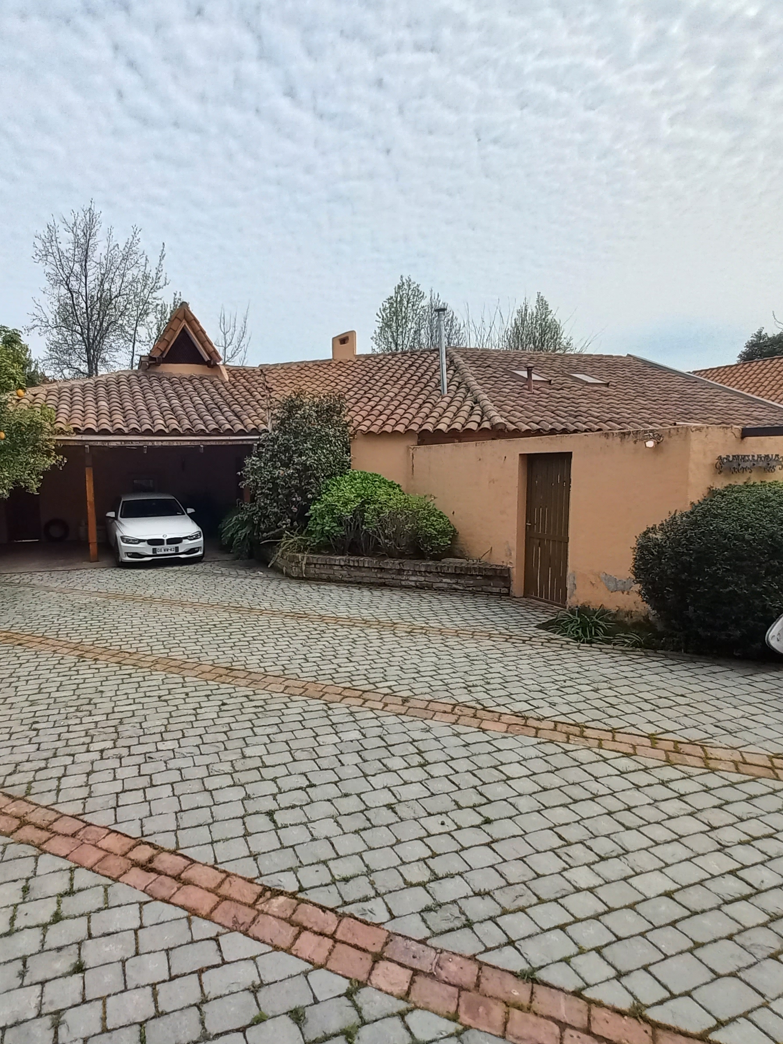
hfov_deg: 70.7
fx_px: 543
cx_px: 303
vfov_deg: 87.8
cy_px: 521
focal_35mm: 18
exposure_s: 1/1513
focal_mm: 1.42
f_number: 2.2
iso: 40
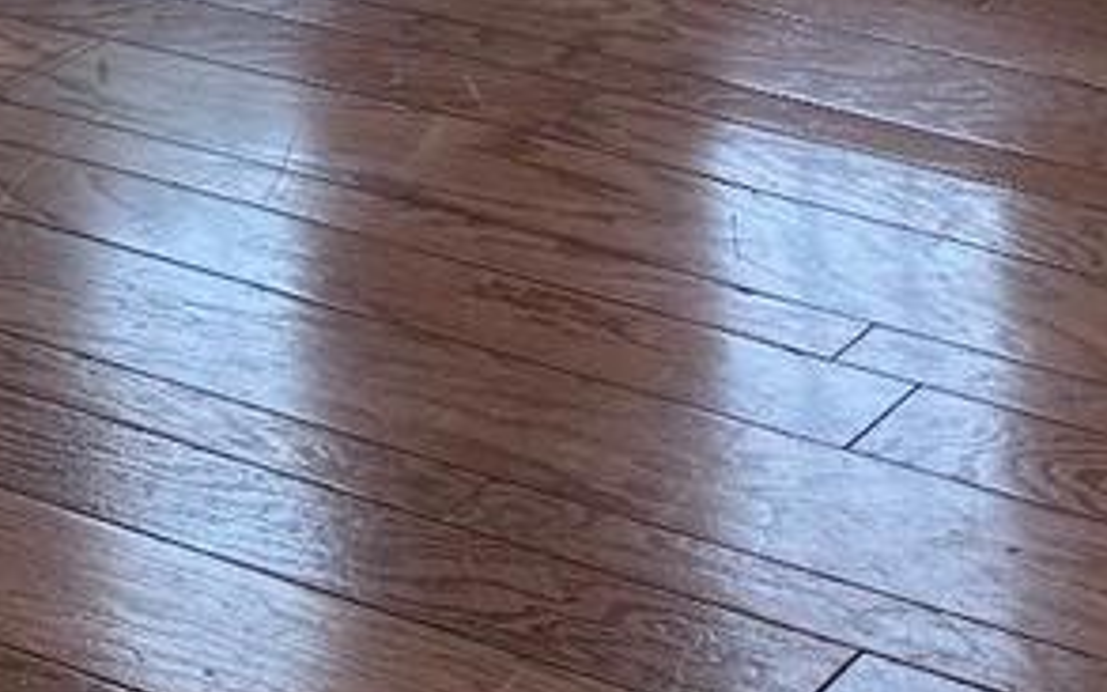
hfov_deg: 16.4
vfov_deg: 9.5
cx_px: 1115
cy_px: -877
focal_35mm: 125
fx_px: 3770
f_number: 1.78
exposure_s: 1/120
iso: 50
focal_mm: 6.86
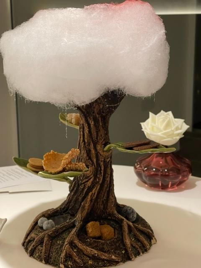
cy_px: 134
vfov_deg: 30.3
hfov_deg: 22.9
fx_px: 495
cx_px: 100
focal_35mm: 64
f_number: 2.2
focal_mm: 7.5
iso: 320
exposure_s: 1/60
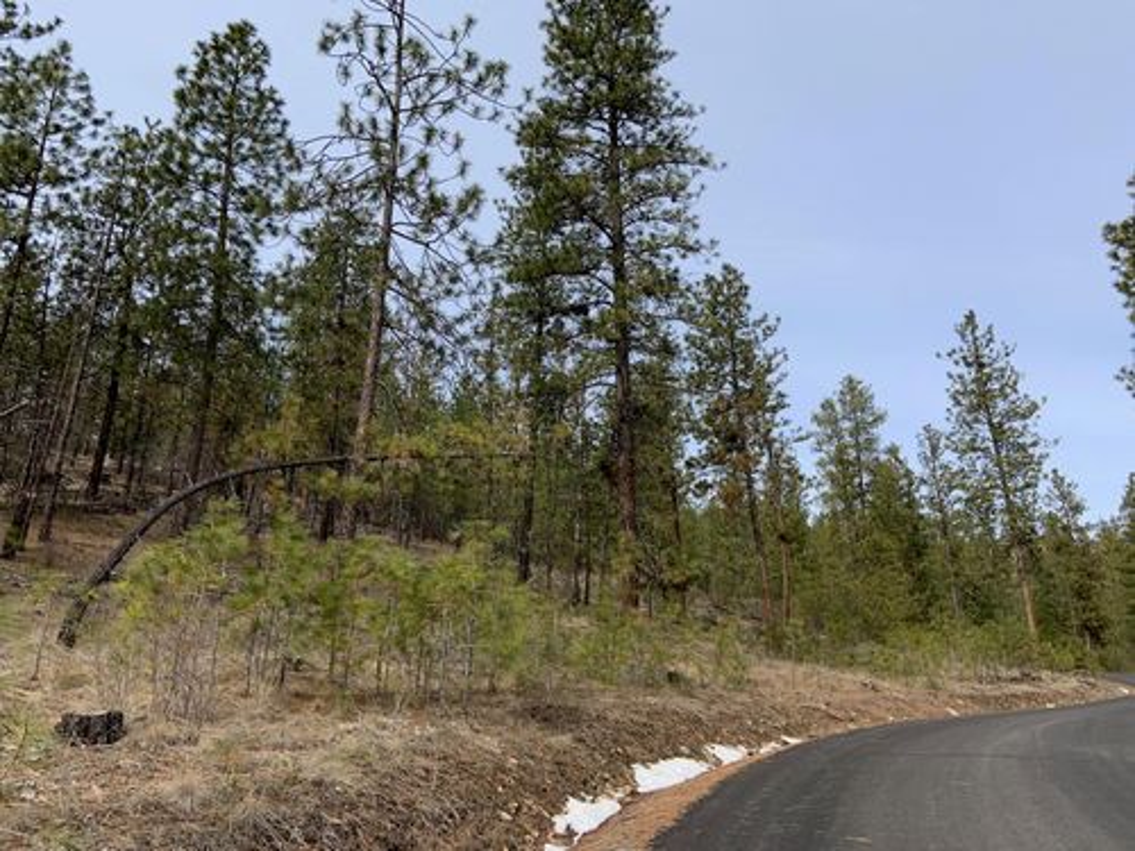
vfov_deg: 53.1
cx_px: 568
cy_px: 426
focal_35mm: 26
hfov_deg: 67.3
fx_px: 852
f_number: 1.8
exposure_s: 1/1634
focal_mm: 4.25
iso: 25
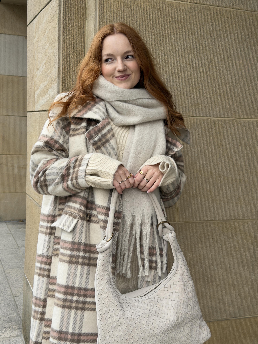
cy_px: 172
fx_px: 477
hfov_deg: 30.3
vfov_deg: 39.7
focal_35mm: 48
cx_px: 129
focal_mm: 6.76
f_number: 1.78
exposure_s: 1/349
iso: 64
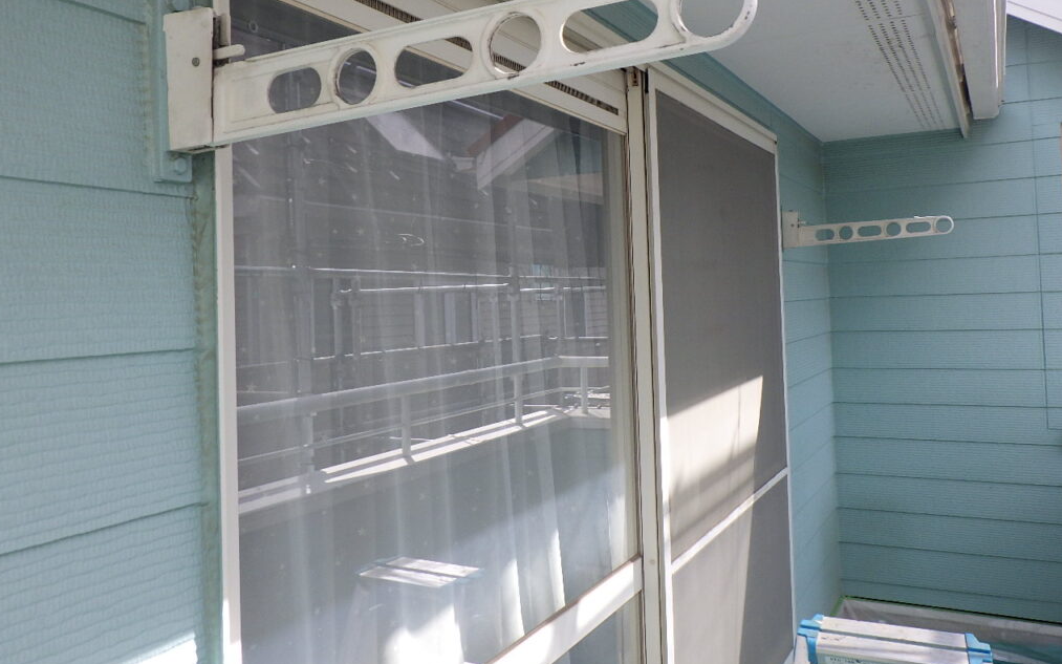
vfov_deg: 41.6
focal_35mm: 30
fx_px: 868
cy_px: 267
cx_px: 528
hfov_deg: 62.9
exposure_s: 1/320
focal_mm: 5
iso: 125
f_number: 4.2
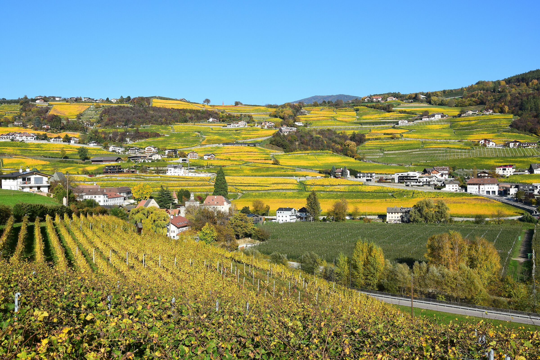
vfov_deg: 36.9
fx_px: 540
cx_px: 270
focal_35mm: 36
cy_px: 180
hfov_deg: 53.1
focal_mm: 24
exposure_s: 1/500
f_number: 11
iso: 400
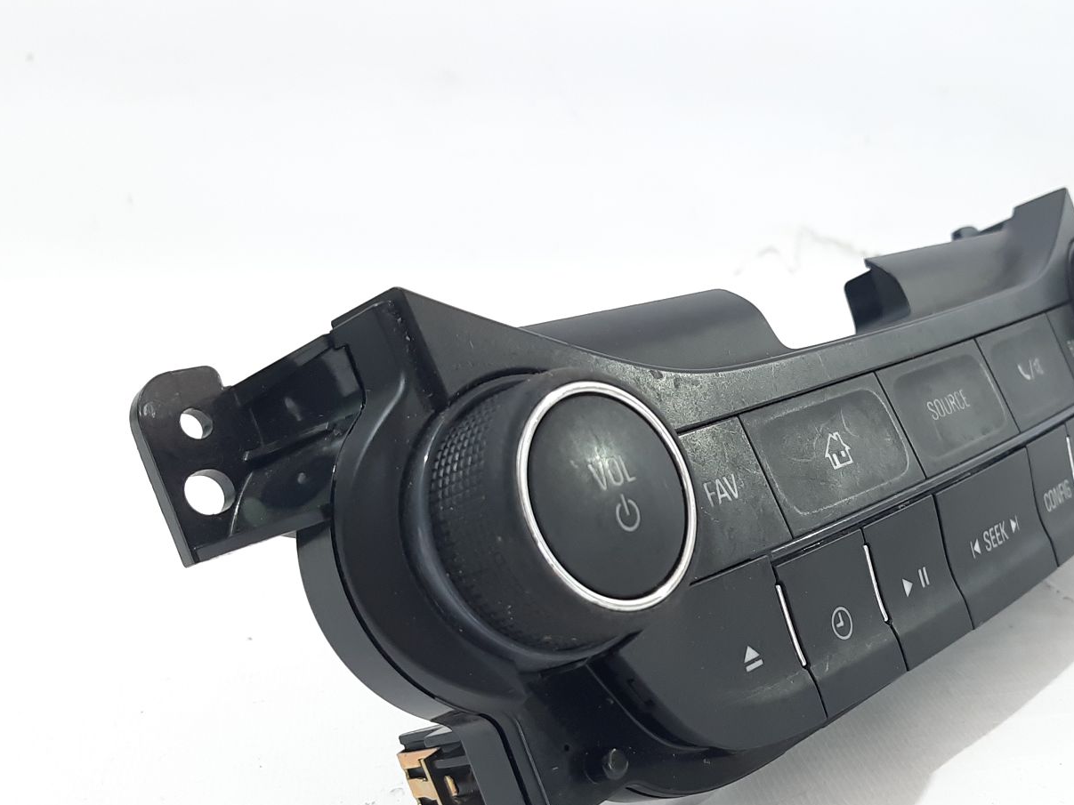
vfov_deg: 37.4
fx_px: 1179
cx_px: 724
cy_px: 517
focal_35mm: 38
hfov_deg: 48.1
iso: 125
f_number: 1.7
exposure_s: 1/50
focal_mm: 3.93
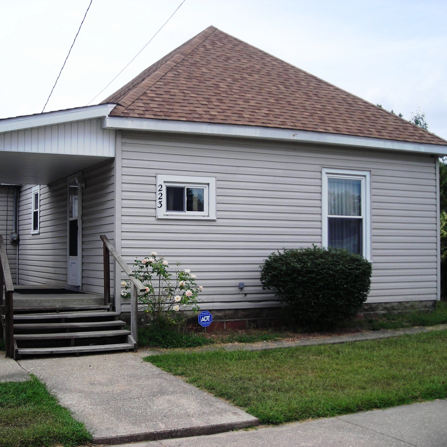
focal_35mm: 45
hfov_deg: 37.4
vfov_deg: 37.6
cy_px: 224
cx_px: 184
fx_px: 657
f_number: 6.4
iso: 50
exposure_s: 1/155
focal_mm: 6.3
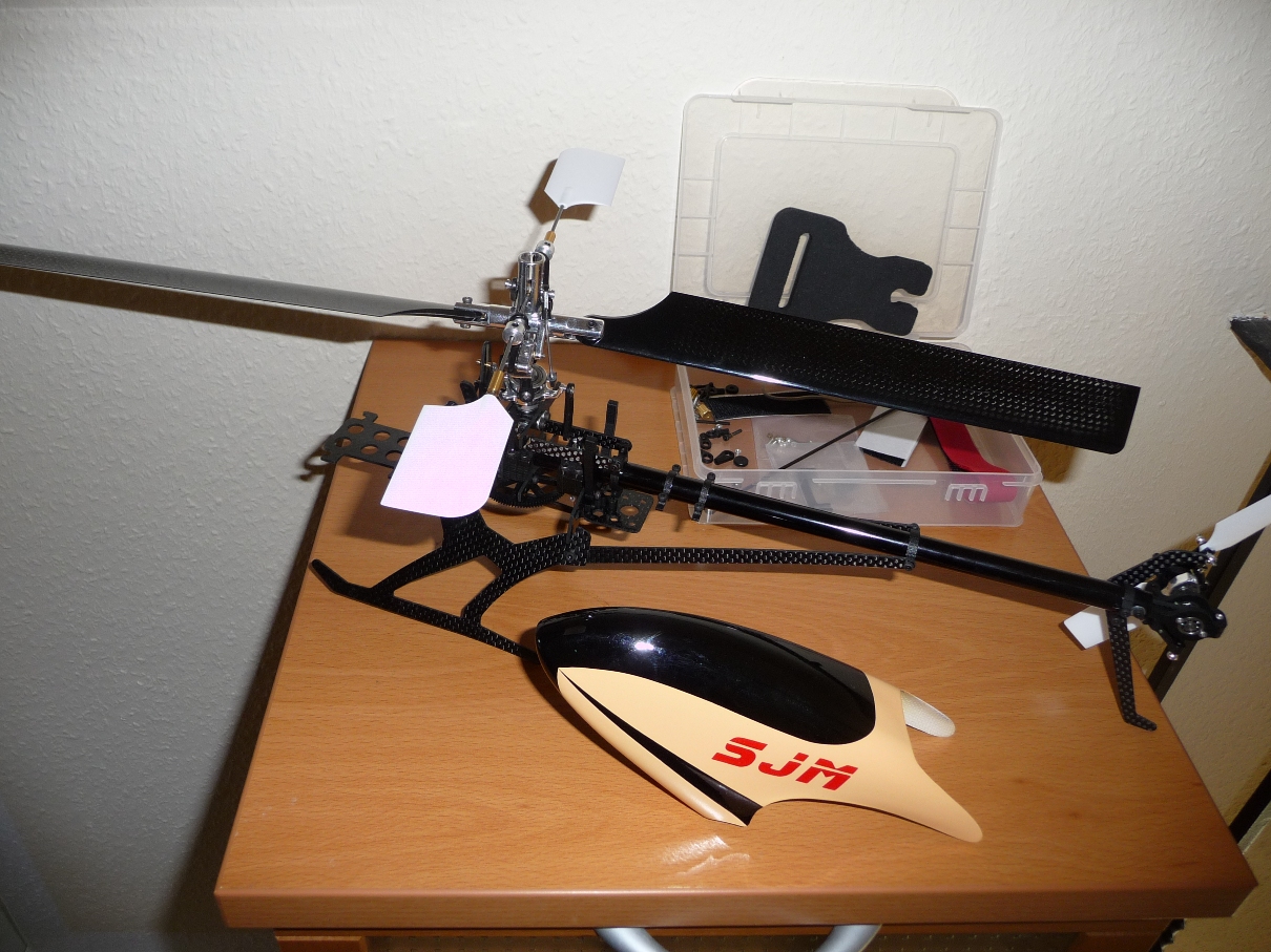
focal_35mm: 28
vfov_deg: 49.7
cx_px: 636
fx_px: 1028
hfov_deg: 63.5
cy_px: 476
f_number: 3.3
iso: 100
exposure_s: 1/30
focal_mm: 4.7
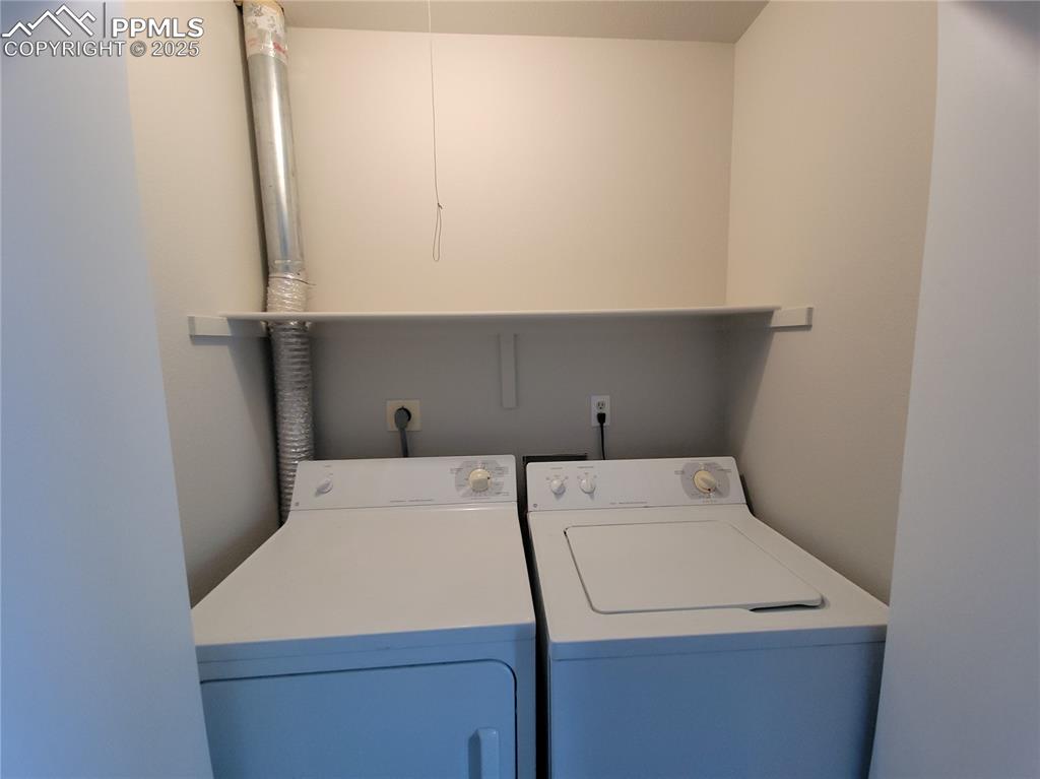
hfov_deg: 106.2
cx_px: 520
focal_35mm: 13
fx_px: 390
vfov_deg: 89.9
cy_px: 390
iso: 200
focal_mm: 2.2
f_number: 2.2
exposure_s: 1/60
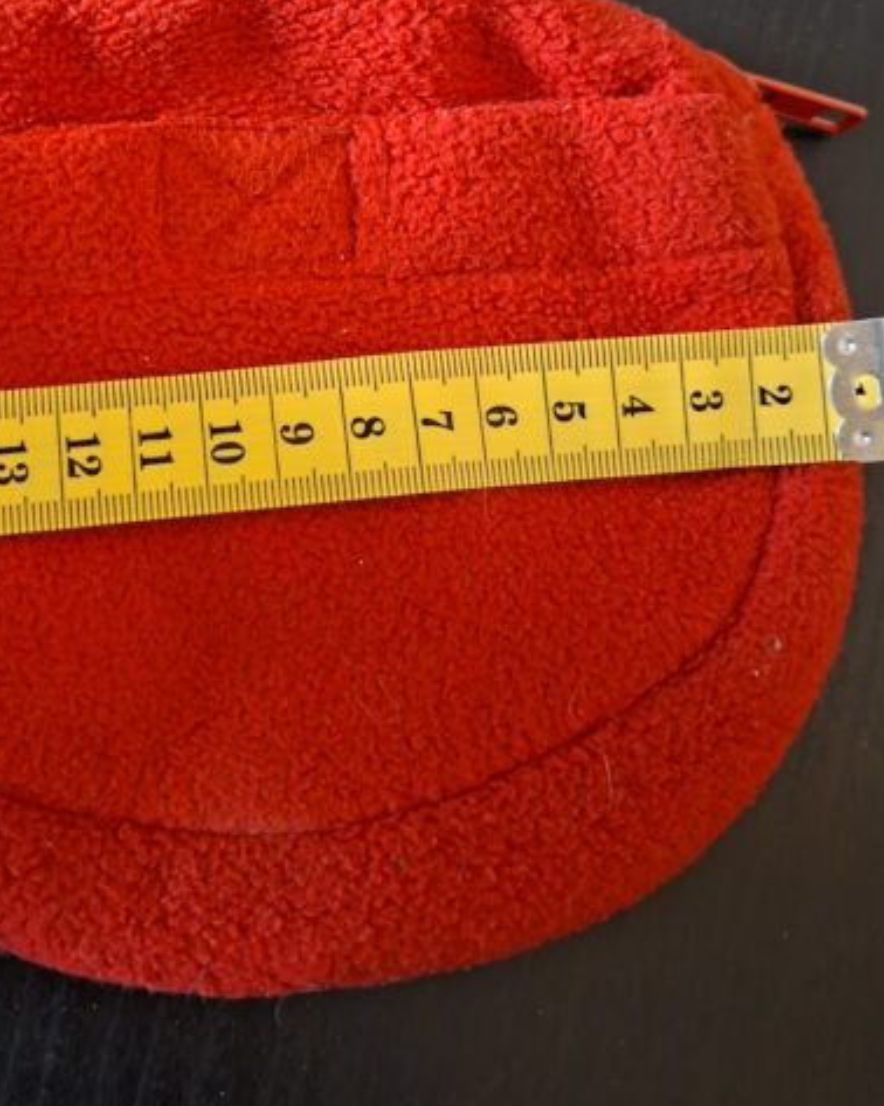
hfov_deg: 38.2
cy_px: 250
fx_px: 1244
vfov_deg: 45.9
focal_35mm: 38
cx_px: 222
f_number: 1.8
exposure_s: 1/20
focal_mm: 5.54
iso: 1000
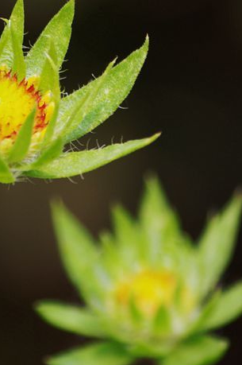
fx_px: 7933
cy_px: 56
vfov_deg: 2.6
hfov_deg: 1.7
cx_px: 46
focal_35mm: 785
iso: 400
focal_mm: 200
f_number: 8
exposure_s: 1/250
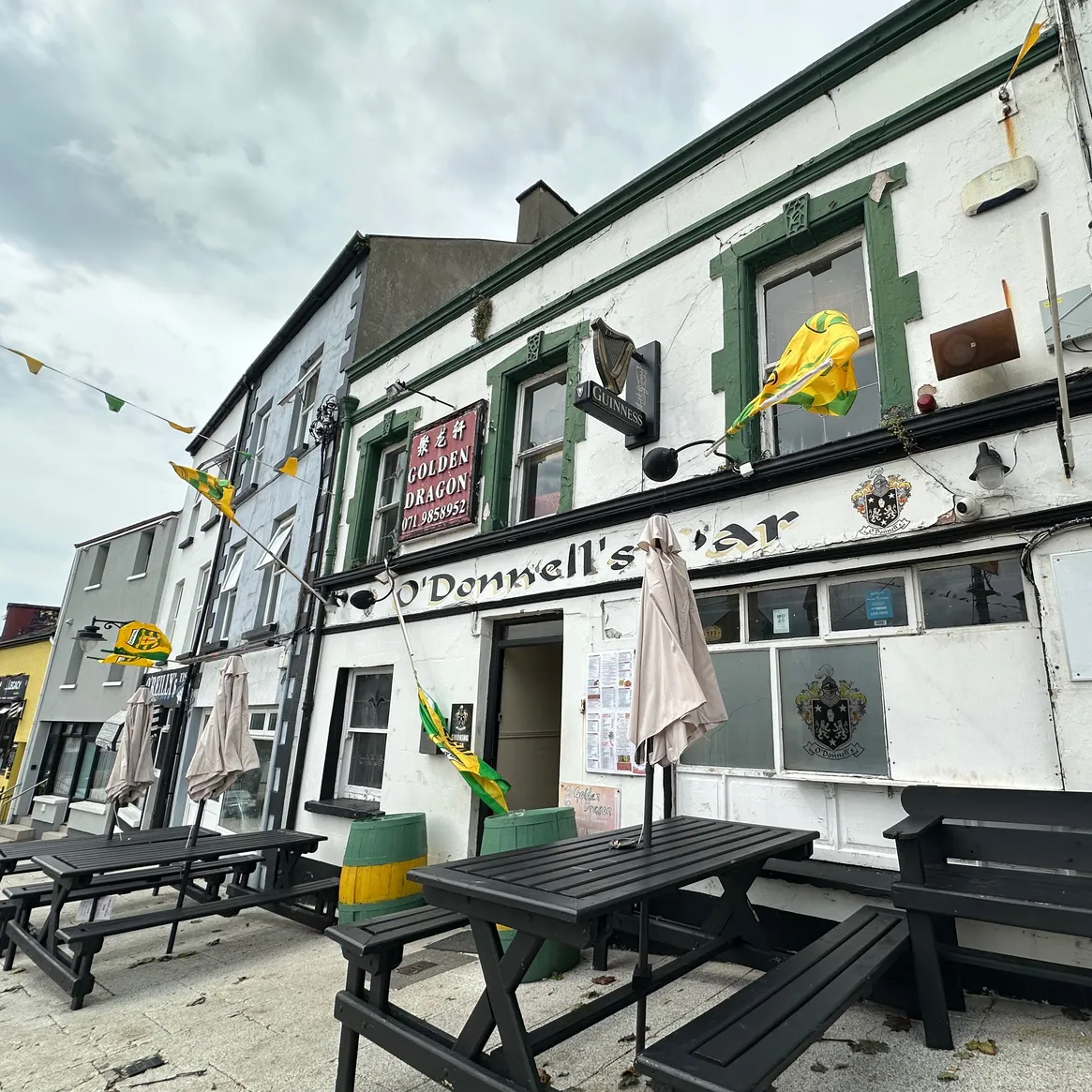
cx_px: 674
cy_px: 561
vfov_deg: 83.9
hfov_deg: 82.6
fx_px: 607
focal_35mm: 17
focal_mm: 2.22
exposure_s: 1/1742
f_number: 2.2
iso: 50
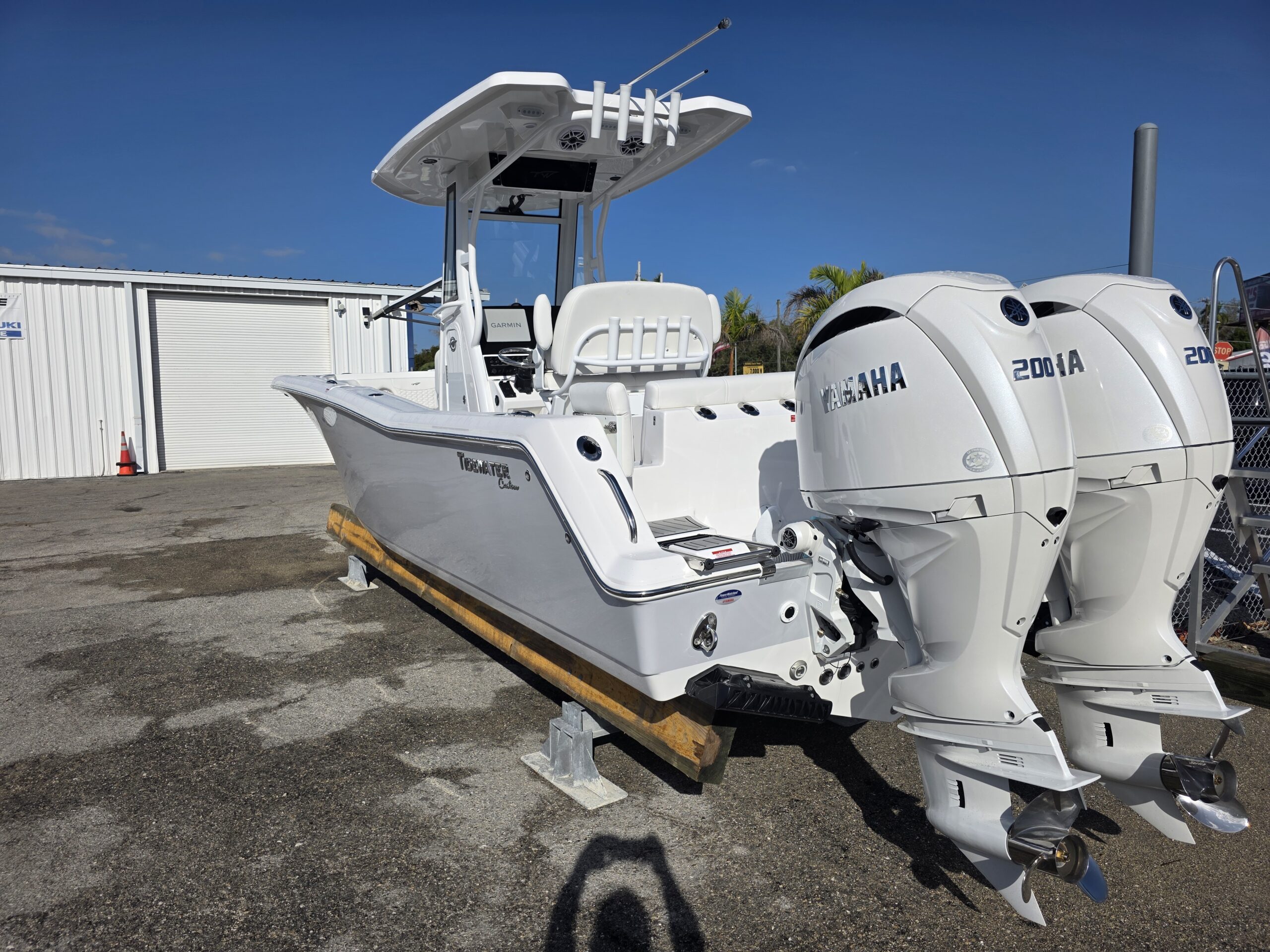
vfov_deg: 58.9
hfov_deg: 73.9
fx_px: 844
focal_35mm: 23
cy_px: 476
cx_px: 635
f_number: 1.7
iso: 40
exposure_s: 1/7944
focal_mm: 6.3
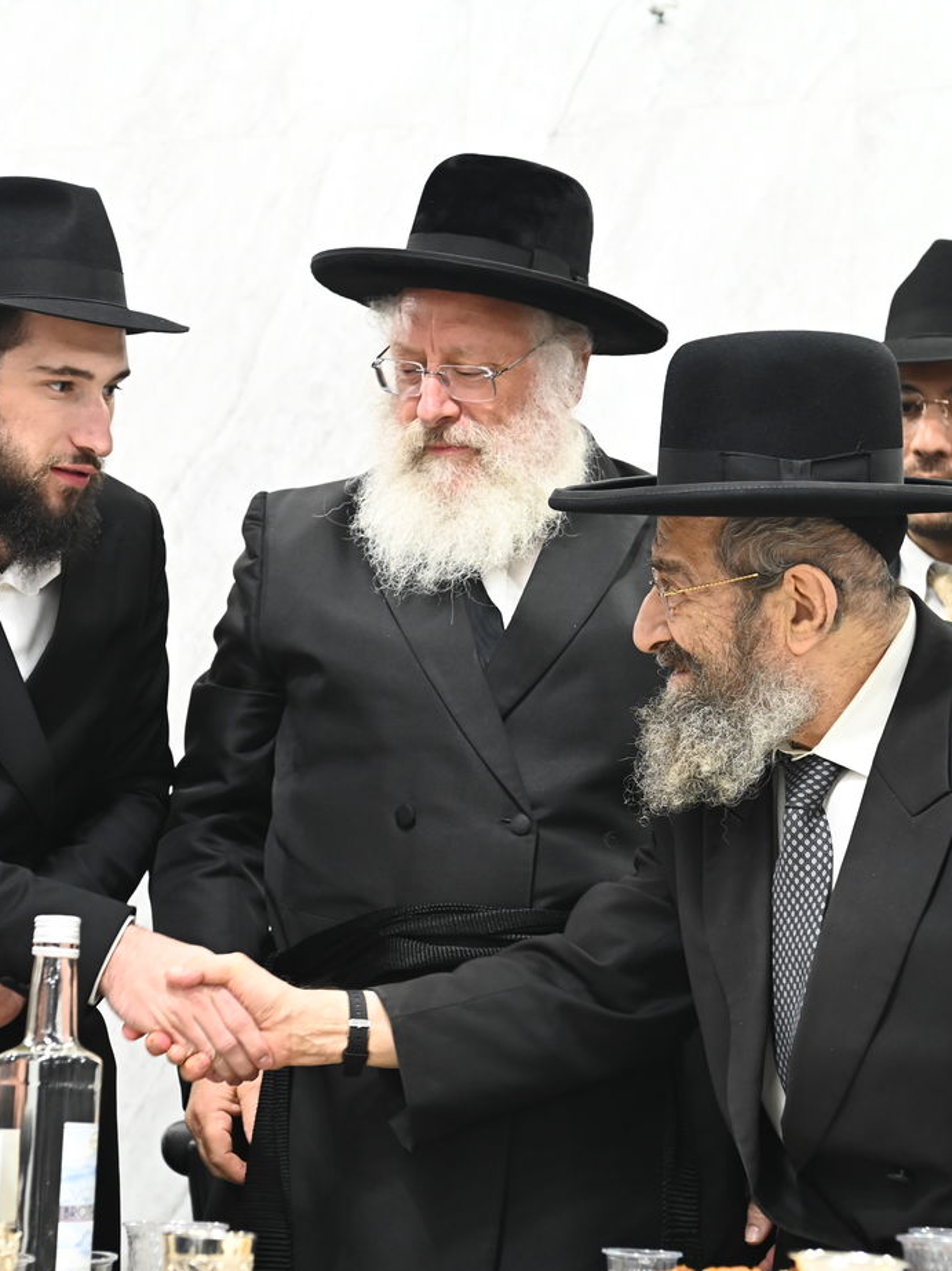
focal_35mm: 73
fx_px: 2678
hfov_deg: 20.1
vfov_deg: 26.7
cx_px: 406
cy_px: 641
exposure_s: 1/160
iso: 2000
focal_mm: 50
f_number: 4
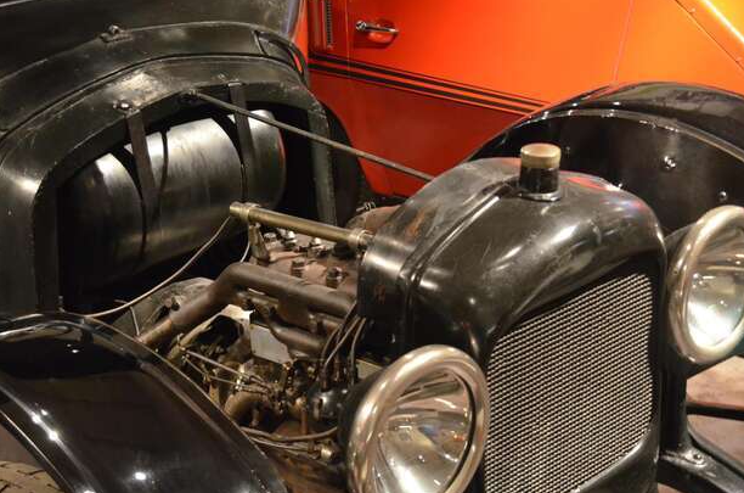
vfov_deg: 19.7
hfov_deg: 29.4
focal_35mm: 69
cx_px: 288
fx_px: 1416
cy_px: 276
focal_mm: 35
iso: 3200
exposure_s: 1/50
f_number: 4.5
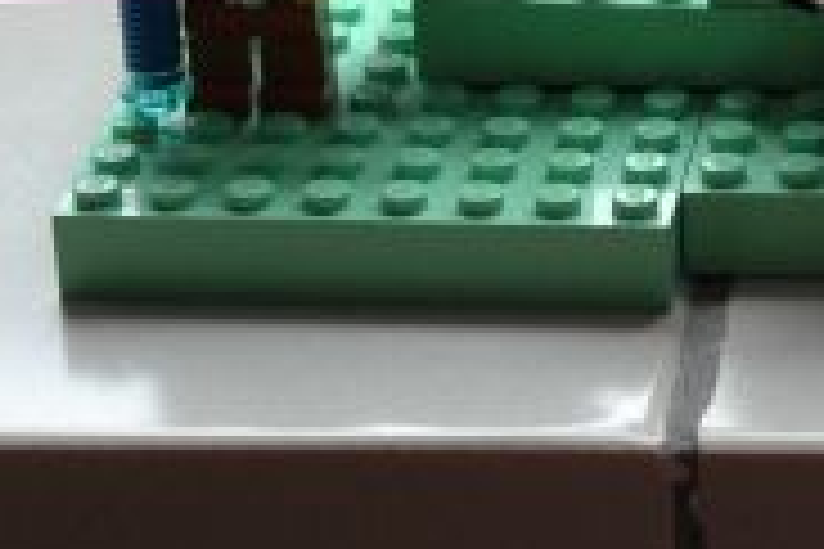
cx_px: 1220
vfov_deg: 6.9
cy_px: -122
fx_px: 4555
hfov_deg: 10.0
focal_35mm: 199
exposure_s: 1/160
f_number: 6.3
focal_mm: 38
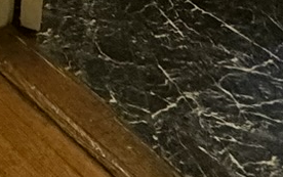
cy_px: -522
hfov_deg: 12.6
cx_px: -474
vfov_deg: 7.9
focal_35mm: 110
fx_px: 849
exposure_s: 1/120
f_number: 2.2
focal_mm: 2.22
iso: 250
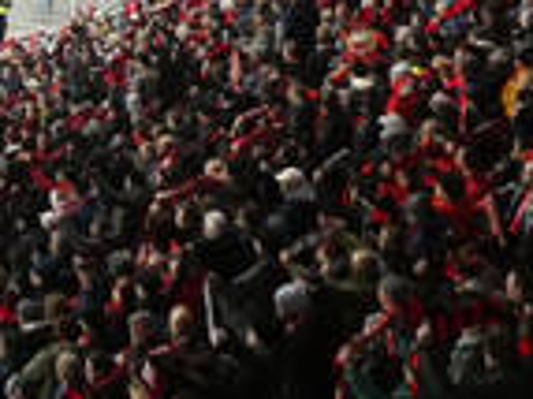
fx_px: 2415
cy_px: -451
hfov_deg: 11.6
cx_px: -447
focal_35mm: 157
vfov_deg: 8.8
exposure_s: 1/80
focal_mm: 6.3
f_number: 3.7
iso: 640
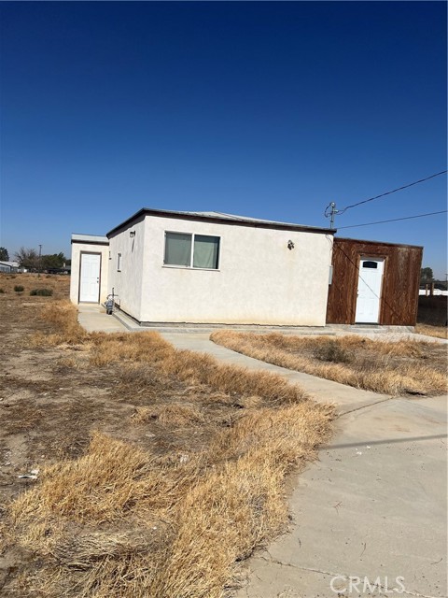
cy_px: 299
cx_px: 224
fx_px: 449
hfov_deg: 53.1
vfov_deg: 67.3
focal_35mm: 26
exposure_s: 1/10309
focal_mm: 5.7
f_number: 1.5
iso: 50
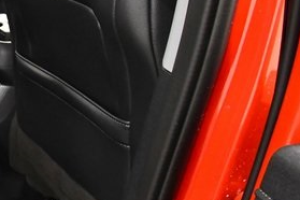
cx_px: -191
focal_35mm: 55
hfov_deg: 24.3
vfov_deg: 24.6
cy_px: 119
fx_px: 458
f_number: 4.5
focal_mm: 10
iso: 3200
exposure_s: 1/100
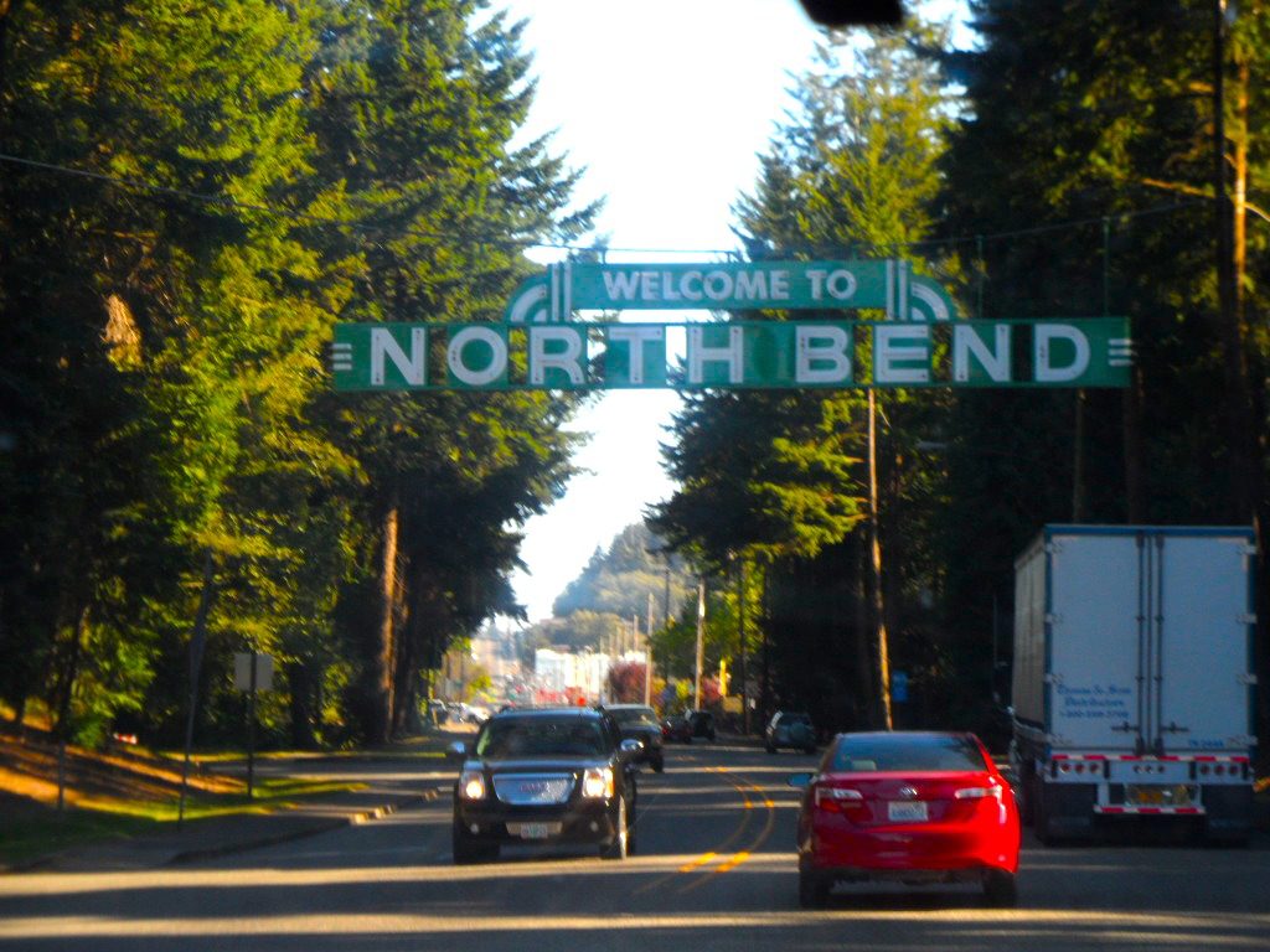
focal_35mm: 120
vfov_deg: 12.3
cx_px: 635
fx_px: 4403
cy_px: 476
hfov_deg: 16.4
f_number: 4.4
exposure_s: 1/180
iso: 80
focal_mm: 20
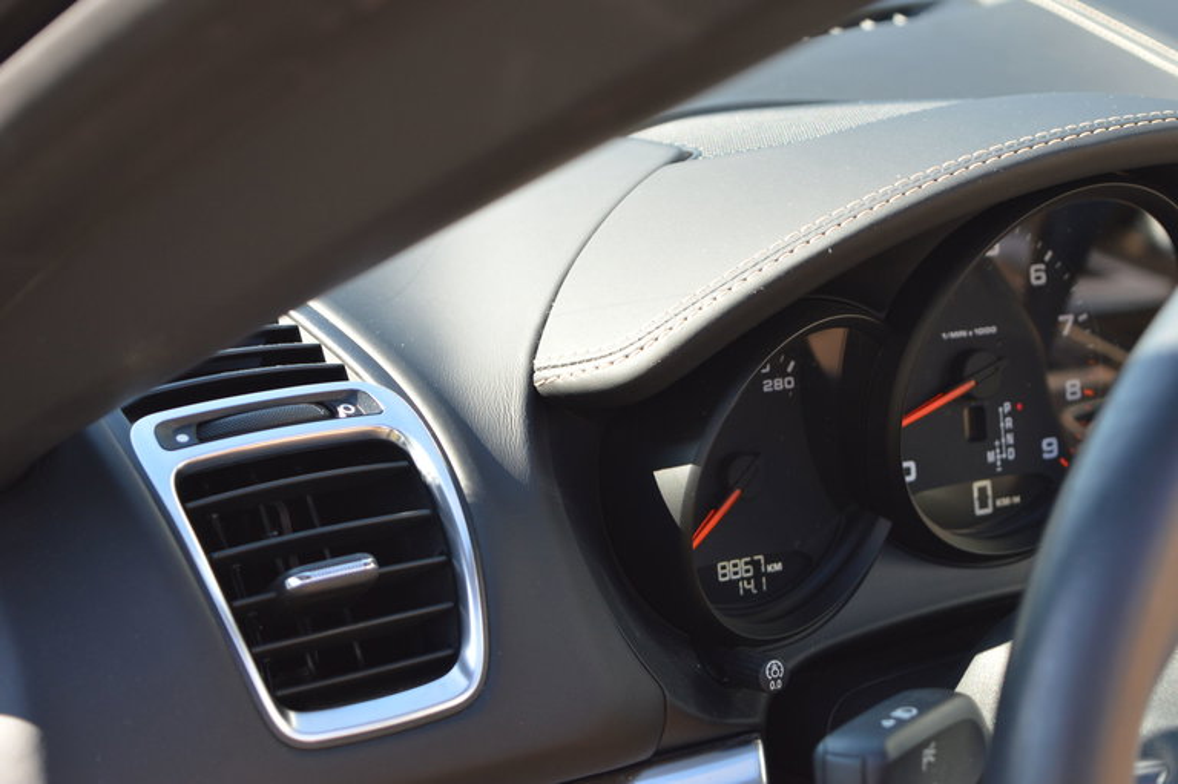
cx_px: 589
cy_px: 392
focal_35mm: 78
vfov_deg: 17.5
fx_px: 2551
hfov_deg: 26.0
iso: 220
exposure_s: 1/125
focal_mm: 52
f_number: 5.6
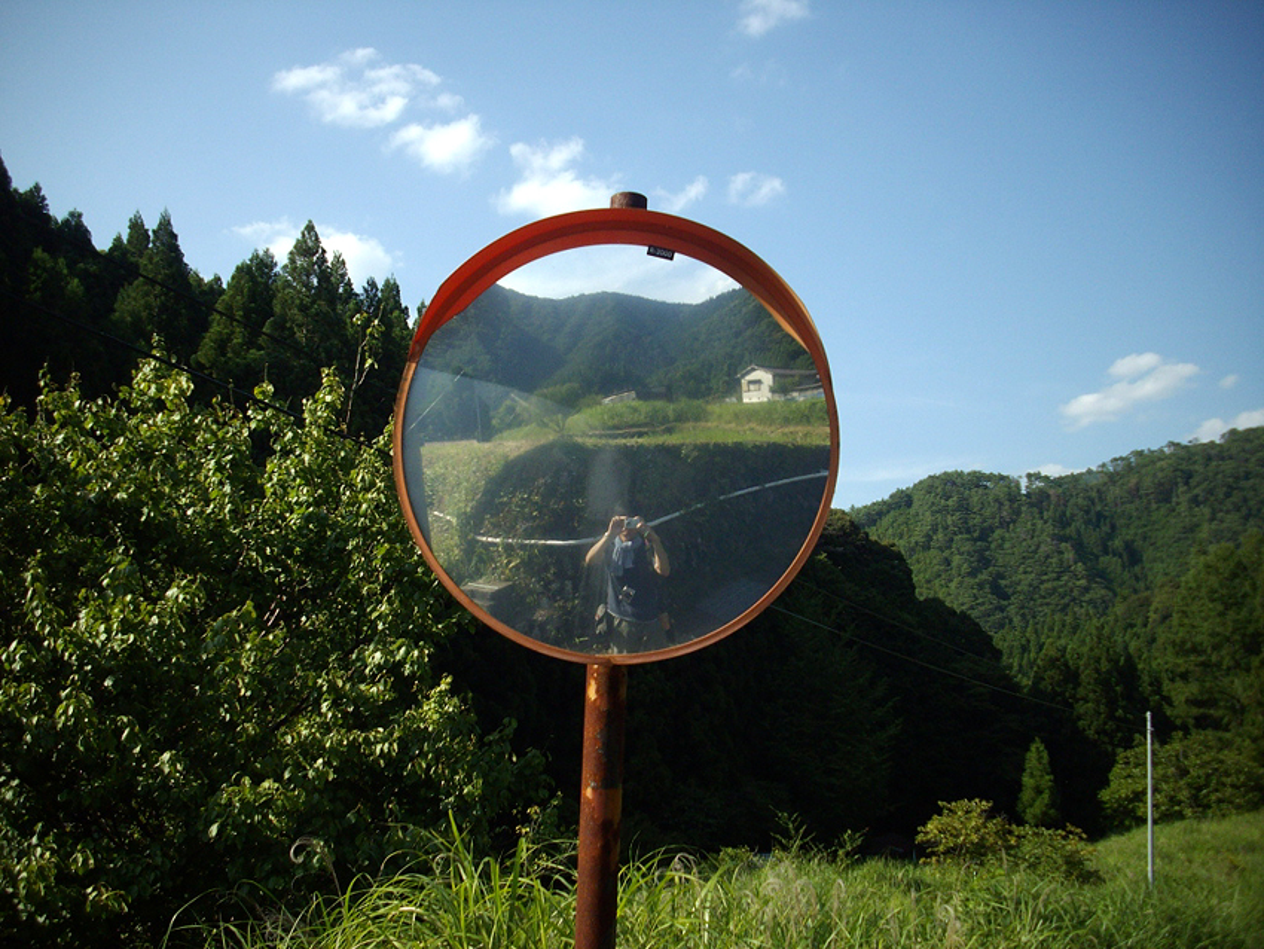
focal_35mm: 37
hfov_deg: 50.1
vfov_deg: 38.7
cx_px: 632
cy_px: 474
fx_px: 1351
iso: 80
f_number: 5.6
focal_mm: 6.2
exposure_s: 1/250
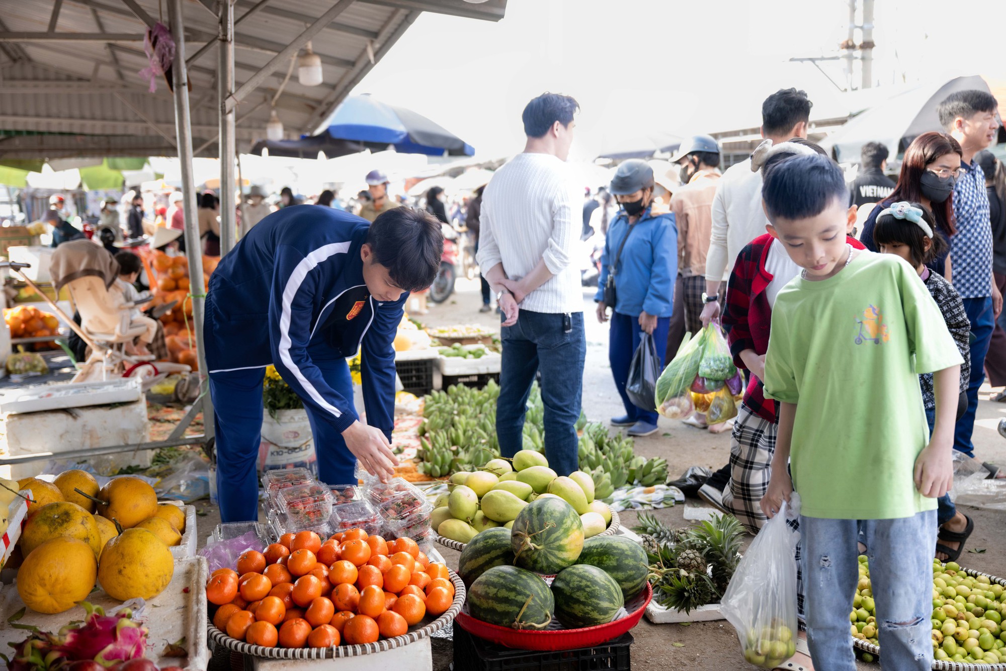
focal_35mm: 34
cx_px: 503
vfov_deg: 38.4
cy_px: 336
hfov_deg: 55.1
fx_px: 964
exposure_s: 1/250
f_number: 2.8
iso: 320
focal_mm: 34.5
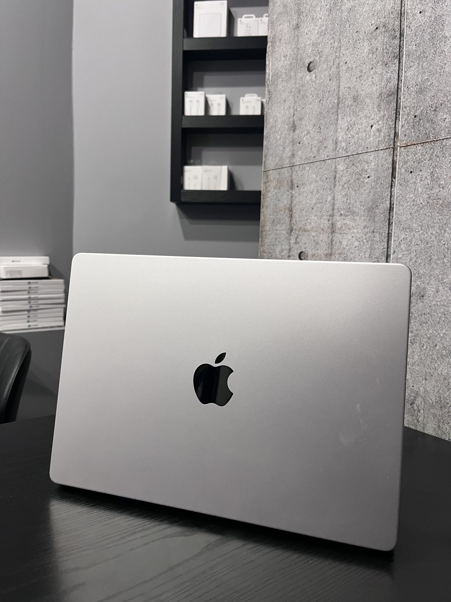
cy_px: 301
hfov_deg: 53.1
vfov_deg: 67.3
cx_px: 226
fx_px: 452
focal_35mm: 26
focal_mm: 5.1
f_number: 1.6
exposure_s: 1/60
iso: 320
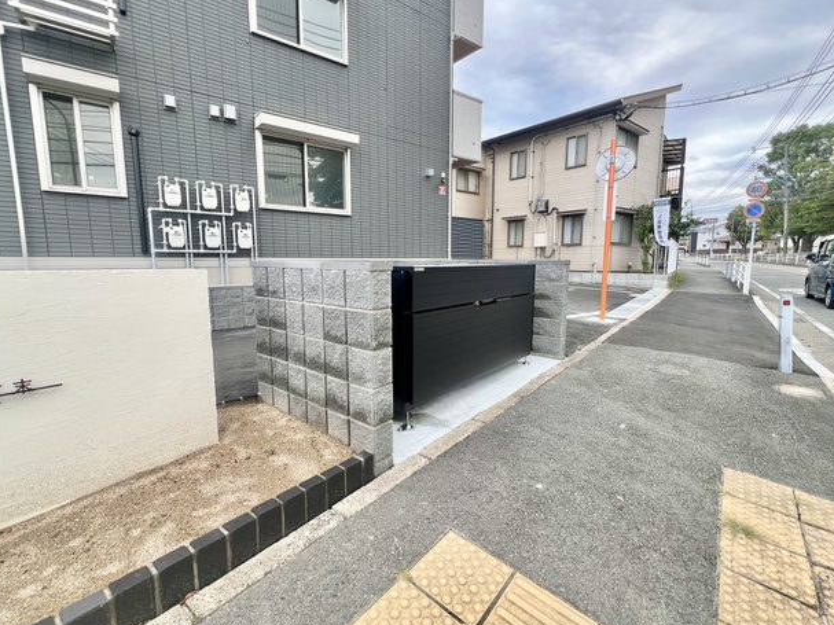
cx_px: 425
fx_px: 361
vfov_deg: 81.7
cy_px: 310
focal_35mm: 15
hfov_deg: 98.2
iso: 32
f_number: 1.8
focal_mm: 1.57
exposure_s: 1/174
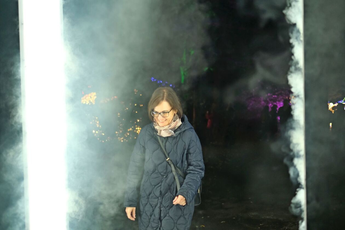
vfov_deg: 37.9
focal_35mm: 35
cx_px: 172
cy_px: 115
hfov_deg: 54.4
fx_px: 335
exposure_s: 1/800
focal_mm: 23
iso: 3200
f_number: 1.4
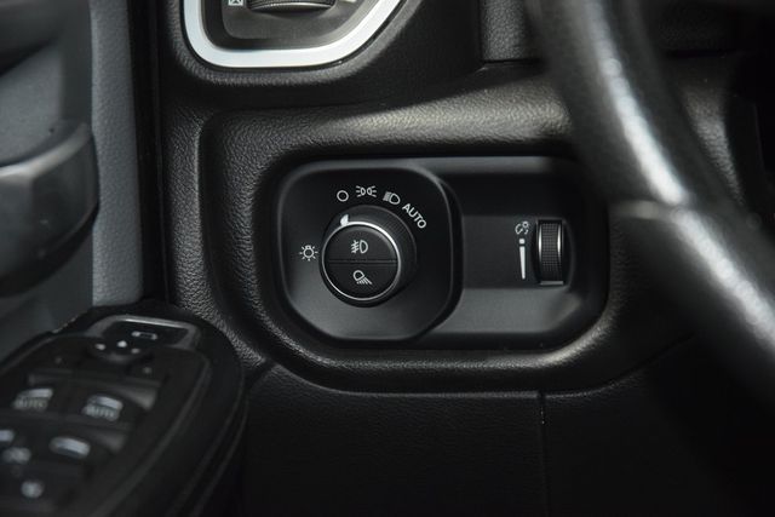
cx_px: 388
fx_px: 2261
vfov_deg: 13.0
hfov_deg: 19.5
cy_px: 258
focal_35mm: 105
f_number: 4.5
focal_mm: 70
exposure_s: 1/15
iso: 2200
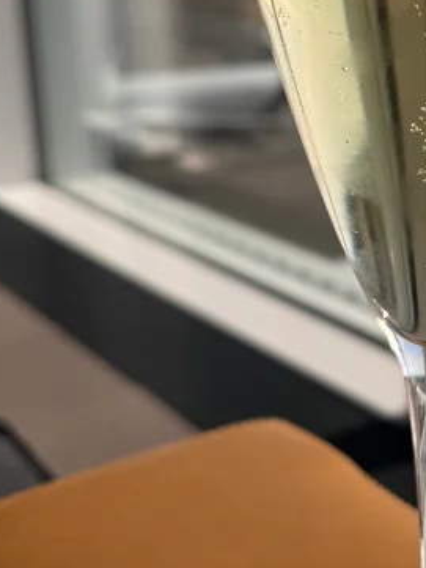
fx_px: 1017
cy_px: 185
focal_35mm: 62
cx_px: 501
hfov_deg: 22.0
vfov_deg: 30.9
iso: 80
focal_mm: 6.76
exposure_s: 1/4608
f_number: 1.78
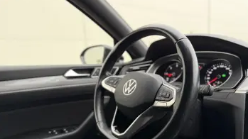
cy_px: 86
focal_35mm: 27
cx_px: 124
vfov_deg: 42.6
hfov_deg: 69.9
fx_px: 177
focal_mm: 6.76
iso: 250
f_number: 1.78
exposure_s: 1/60
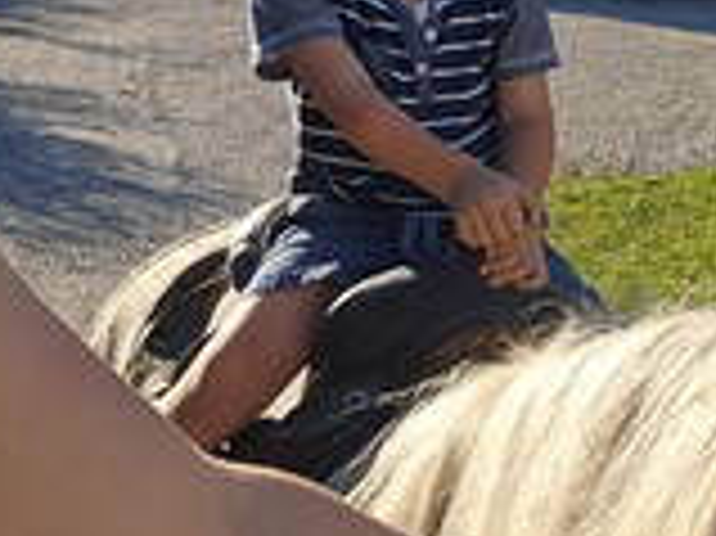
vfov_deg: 23.2
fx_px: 1302
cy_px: 194
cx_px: 585
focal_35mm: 63
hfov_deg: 29.9
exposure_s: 1/622
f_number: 2.2
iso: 25
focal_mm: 3.3
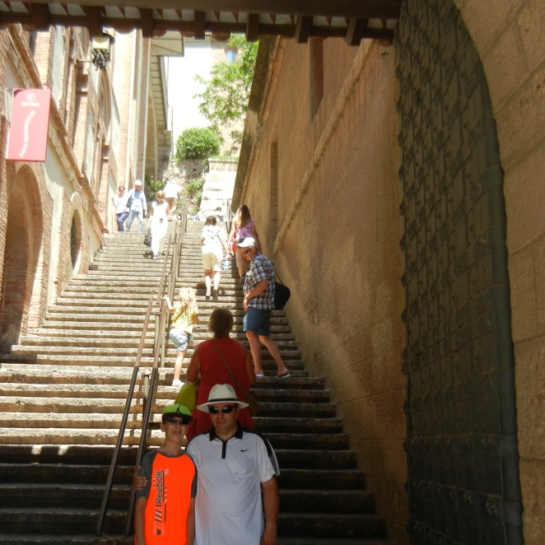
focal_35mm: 41
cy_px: 310
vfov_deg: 40.8
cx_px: 230
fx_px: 730
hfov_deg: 40.8
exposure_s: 1/381
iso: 160
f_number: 3.5
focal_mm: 5.4
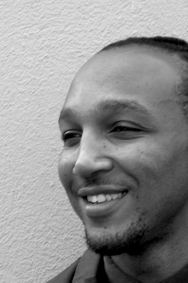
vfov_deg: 11.7
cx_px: 140
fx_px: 1376
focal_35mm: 175
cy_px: 277
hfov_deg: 7.8
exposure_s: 1/40
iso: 200
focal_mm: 52
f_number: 16
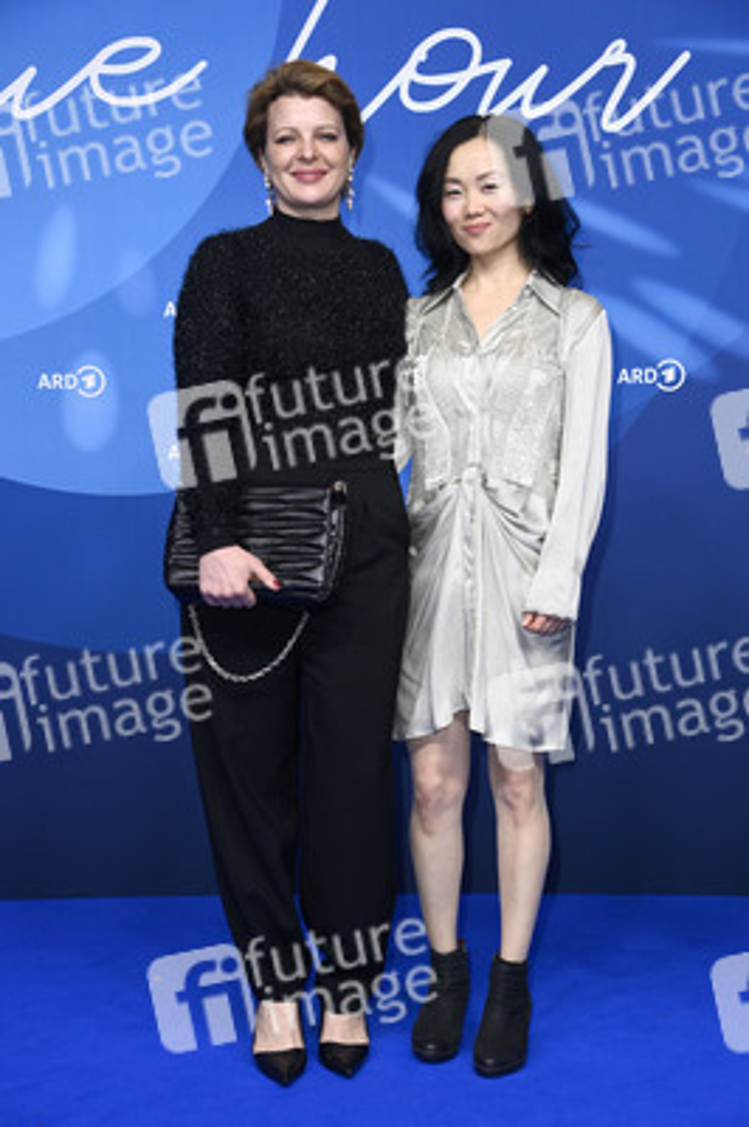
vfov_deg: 31.0
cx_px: 374
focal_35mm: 65
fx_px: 2032
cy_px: 564
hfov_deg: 20.9
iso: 1250
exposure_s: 1/250
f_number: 5.6
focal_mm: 65
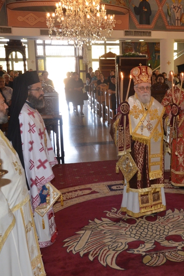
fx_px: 422
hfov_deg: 23.7
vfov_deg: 36.2
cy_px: 140
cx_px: 179
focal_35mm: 55
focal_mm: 24
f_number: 6.3
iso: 2000
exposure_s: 1/60
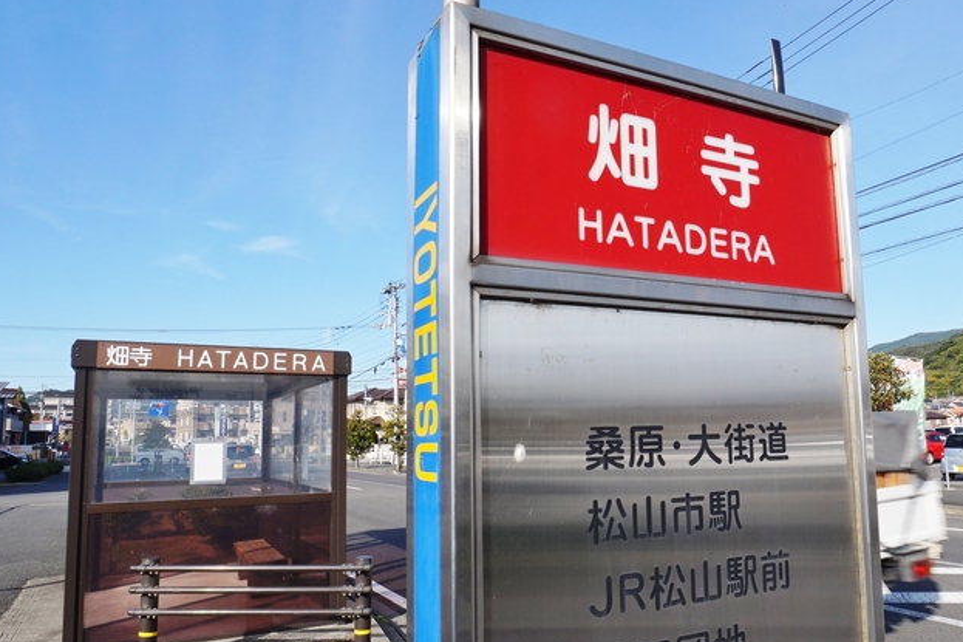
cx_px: 597
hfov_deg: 68.4
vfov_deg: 49.4
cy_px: 364
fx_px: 695
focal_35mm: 26
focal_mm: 10
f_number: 14
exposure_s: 1/100
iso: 100
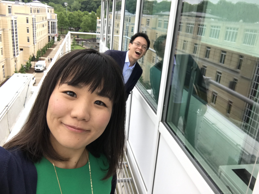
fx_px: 240
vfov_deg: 44.2
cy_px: 97
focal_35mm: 32
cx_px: 130
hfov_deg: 56.8
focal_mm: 2.87
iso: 25
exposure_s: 1/120
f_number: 2.2
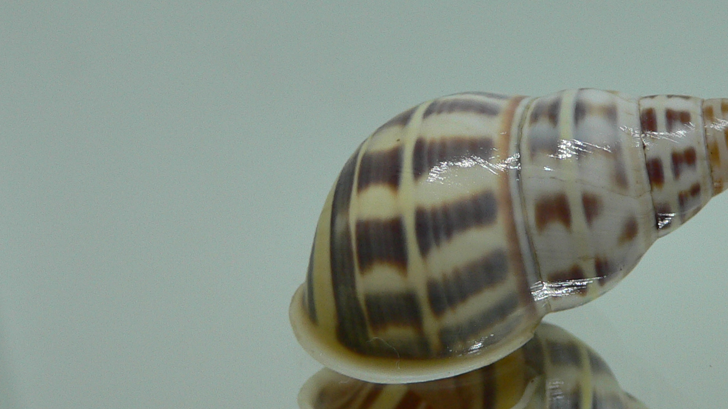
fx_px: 1139
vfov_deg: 20.4
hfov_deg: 34.9
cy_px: 235
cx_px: 524
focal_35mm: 59
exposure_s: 1/60
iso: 80
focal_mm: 4.6
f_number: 2.8
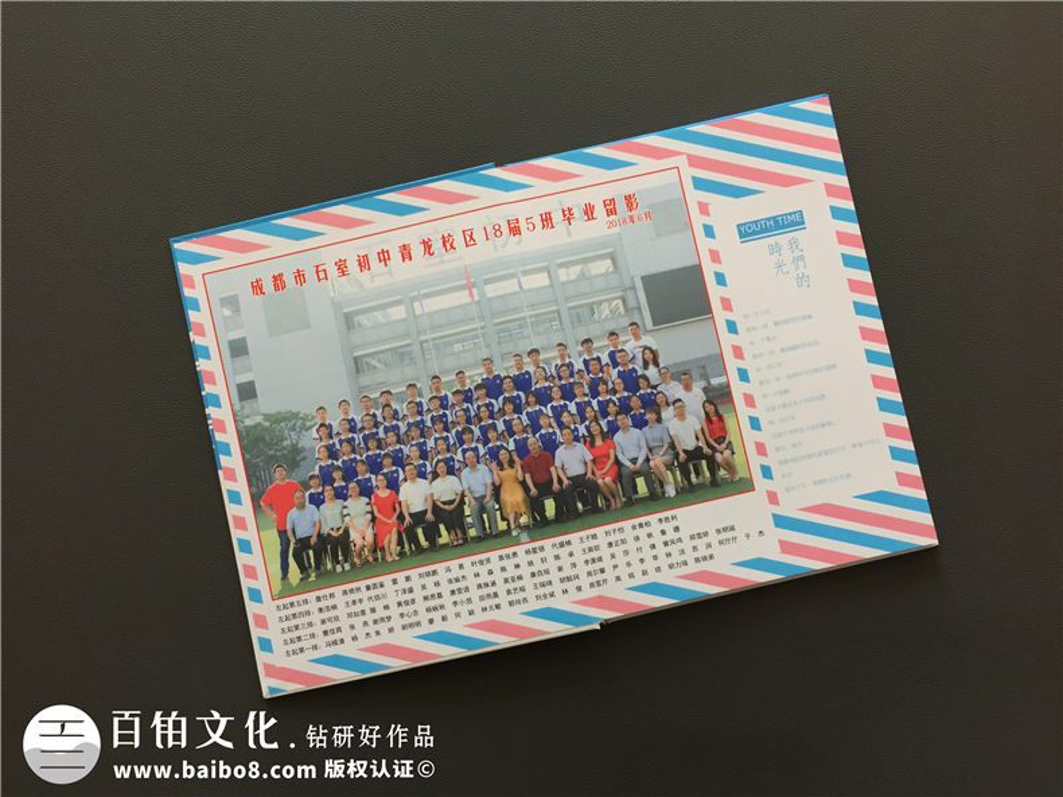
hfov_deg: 61.7
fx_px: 890
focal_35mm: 29
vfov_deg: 48.2
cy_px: 398
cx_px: 532
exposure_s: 1/33
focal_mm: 4.15
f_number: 2.2
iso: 32
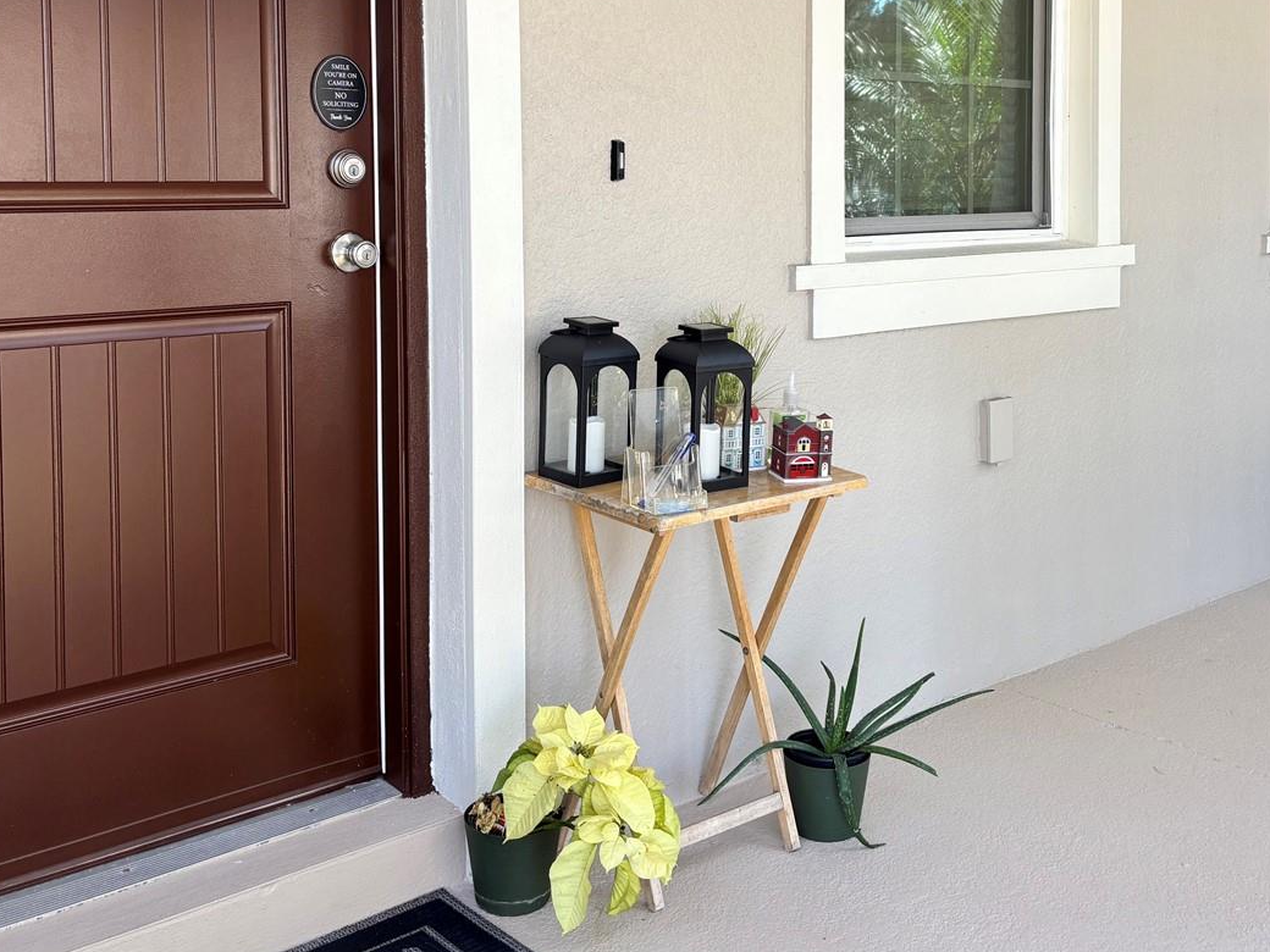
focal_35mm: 40
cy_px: 249
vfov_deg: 35.2
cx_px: 728
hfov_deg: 46.7
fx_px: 1468
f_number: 1.6
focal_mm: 5.96
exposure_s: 1/121
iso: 40
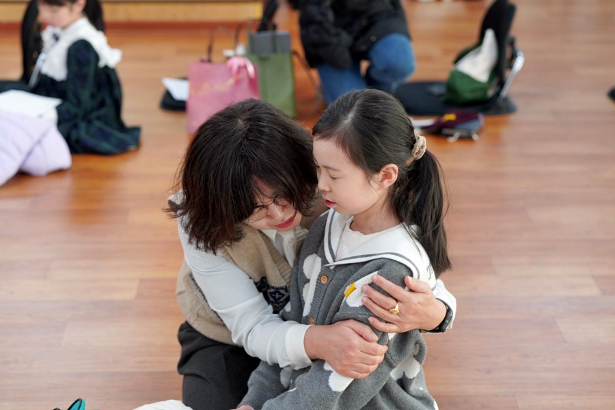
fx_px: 1230
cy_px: 205
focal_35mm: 72
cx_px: 308
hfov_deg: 28.1
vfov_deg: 18.9
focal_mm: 72
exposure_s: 1/160
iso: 1600
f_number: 4
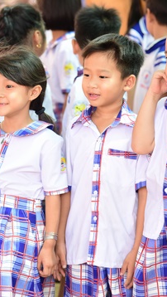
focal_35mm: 228
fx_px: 1791
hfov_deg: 5.3
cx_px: 13
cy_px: 115
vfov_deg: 9.4
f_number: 4
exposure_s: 1/125
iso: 320
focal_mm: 120
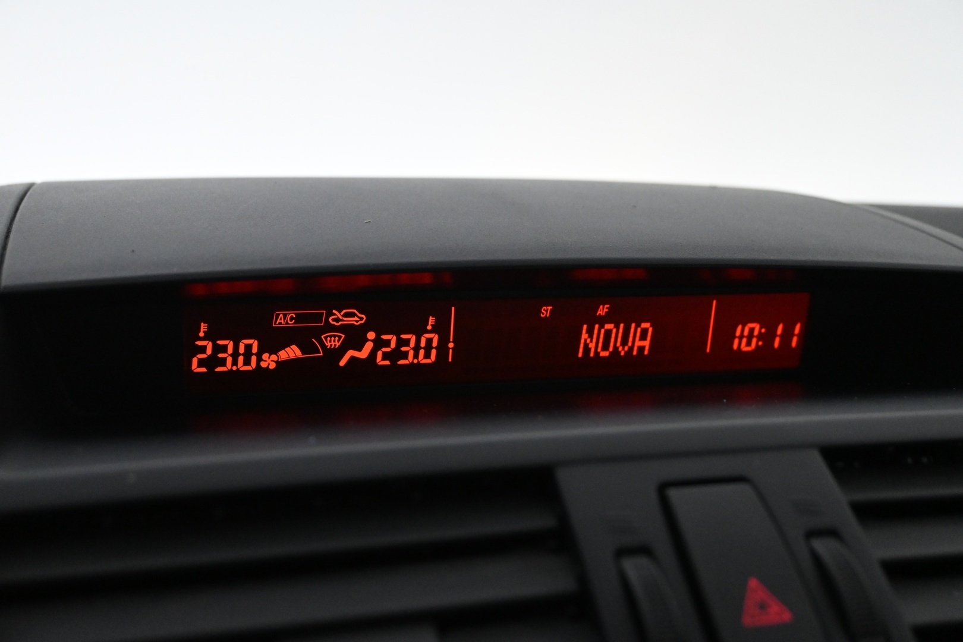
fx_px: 1103
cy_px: 321
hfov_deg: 47.2
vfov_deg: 32.4
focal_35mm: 41
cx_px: 482
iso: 3200
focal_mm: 27.5
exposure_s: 1/100
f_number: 5
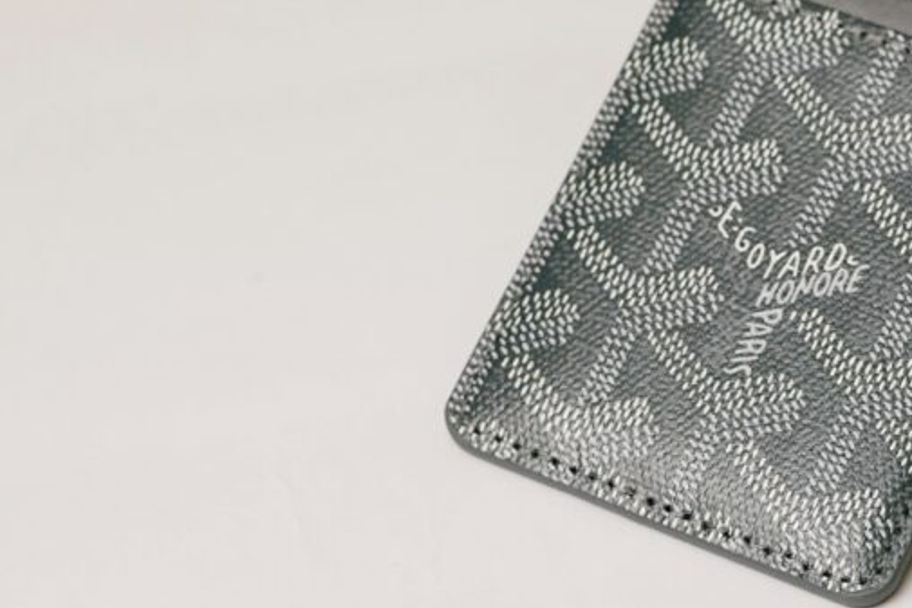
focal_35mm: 152
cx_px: 793
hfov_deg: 13.4
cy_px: 211
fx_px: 3852
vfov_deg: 9.0
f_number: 4
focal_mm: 50
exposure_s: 1/160
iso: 320
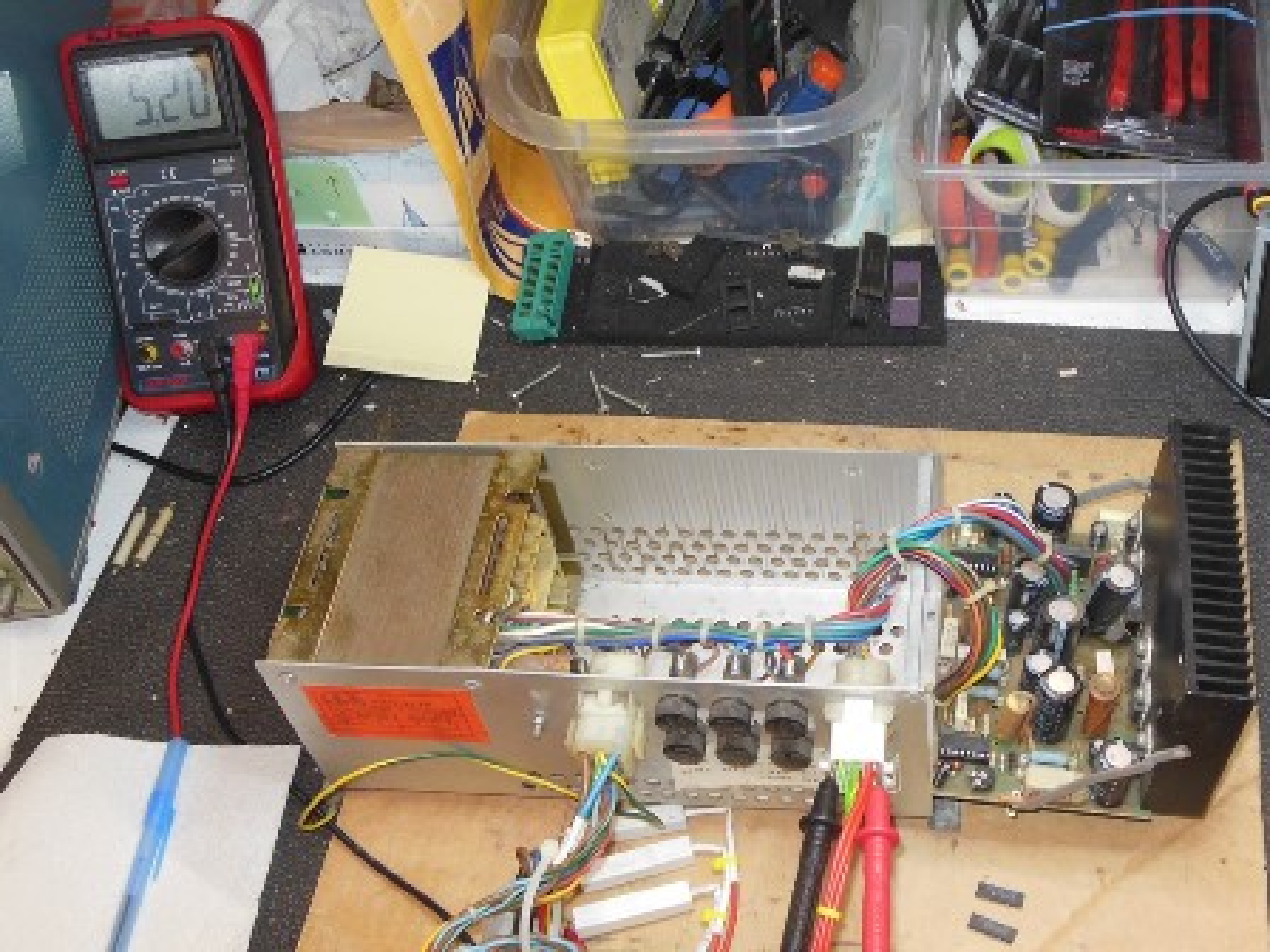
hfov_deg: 55.4
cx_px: 635
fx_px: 1211
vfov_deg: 42.9
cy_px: 476
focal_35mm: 33
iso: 200
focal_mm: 6
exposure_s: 1/30
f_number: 3.5
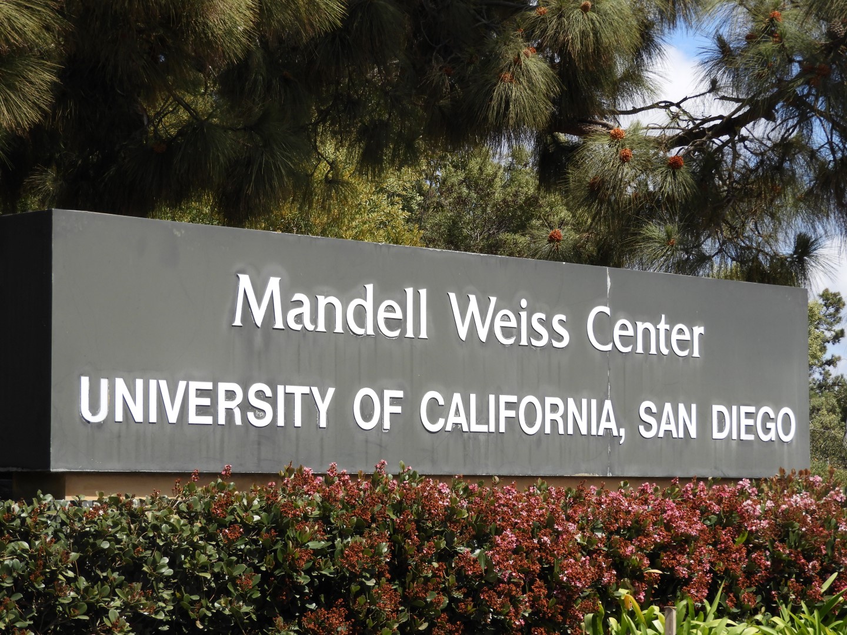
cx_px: 424
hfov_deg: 18.7
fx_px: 2569
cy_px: 318
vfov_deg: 14.1
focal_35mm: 105
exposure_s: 1/640
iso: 100
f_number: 4.8
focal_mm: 18.8
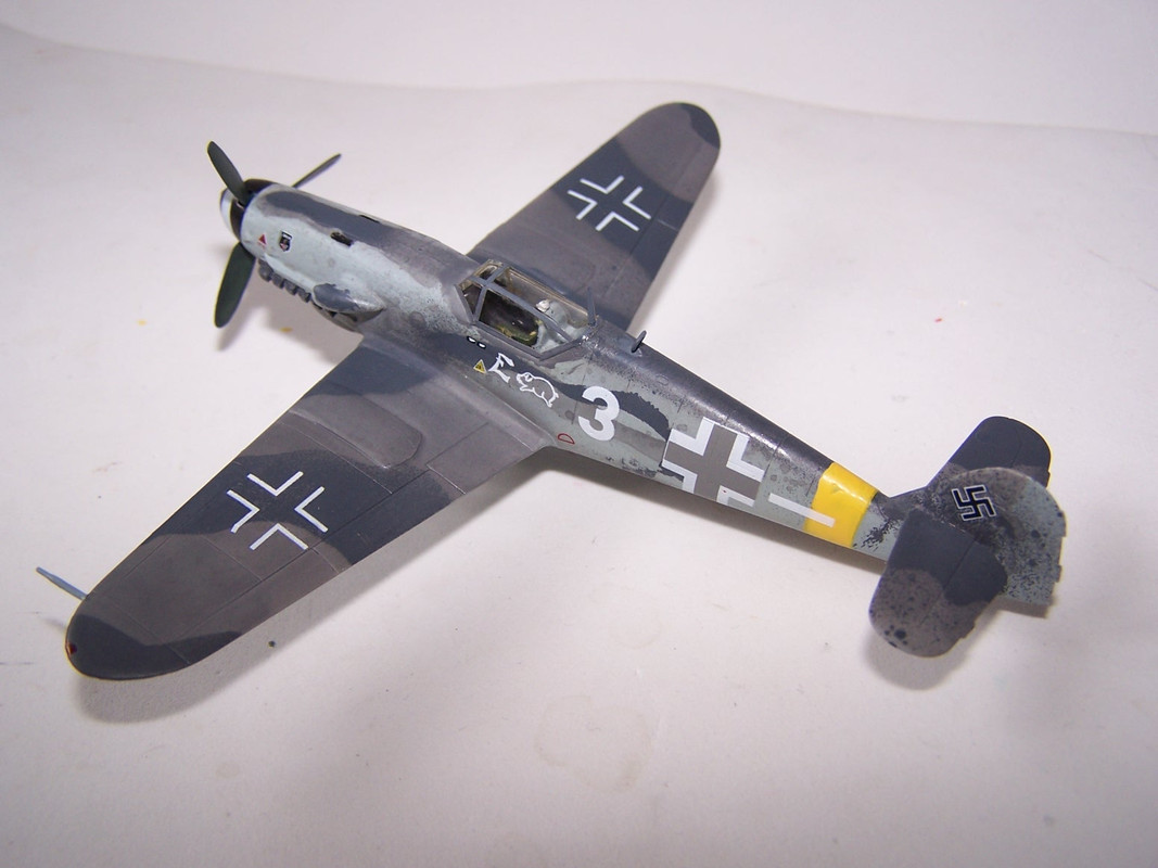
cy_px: 434
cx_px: 579
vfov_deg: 37.7
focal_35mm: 38
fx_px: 1271
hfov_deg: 49.0
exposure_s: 1/90
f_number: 2.8
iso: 80
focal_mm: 6.3
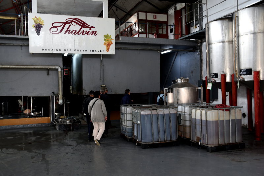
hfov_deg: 50.7
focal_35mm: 38
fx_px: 279
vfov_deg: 35.1
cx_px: 132
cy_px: 88
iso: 800
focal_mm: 38
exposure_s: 1/40
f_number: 5
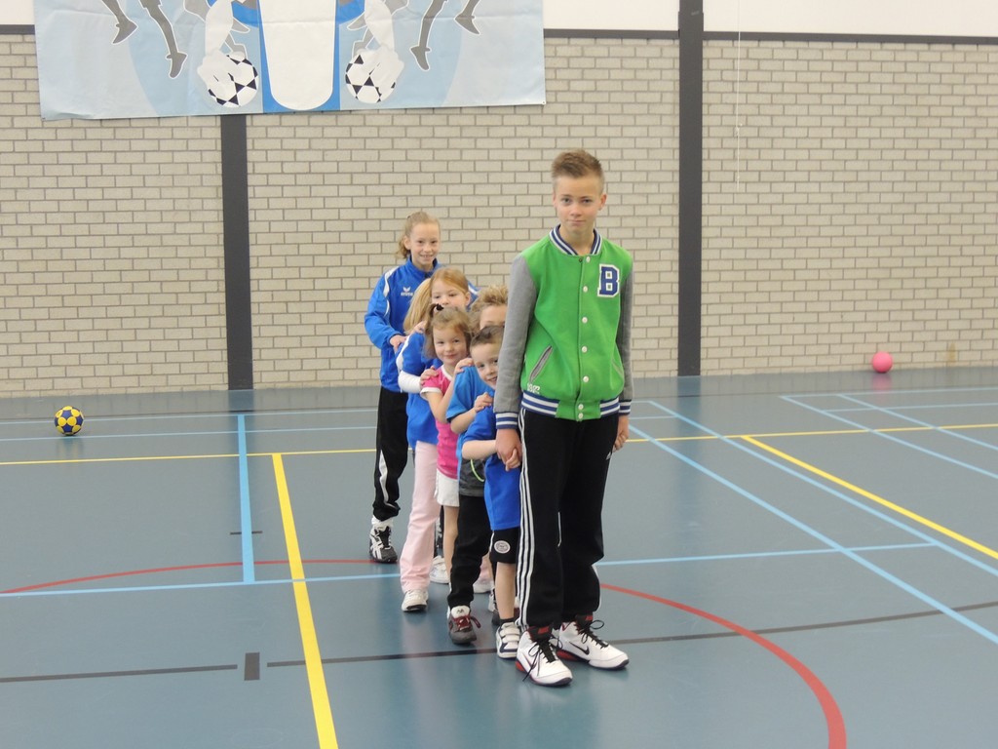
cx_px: 499
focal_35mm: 50
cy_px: 374
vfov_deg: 29.1
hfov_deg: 38.2
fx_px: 1442
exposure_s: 1/30
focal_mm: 8.9
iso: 400
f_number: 3.6
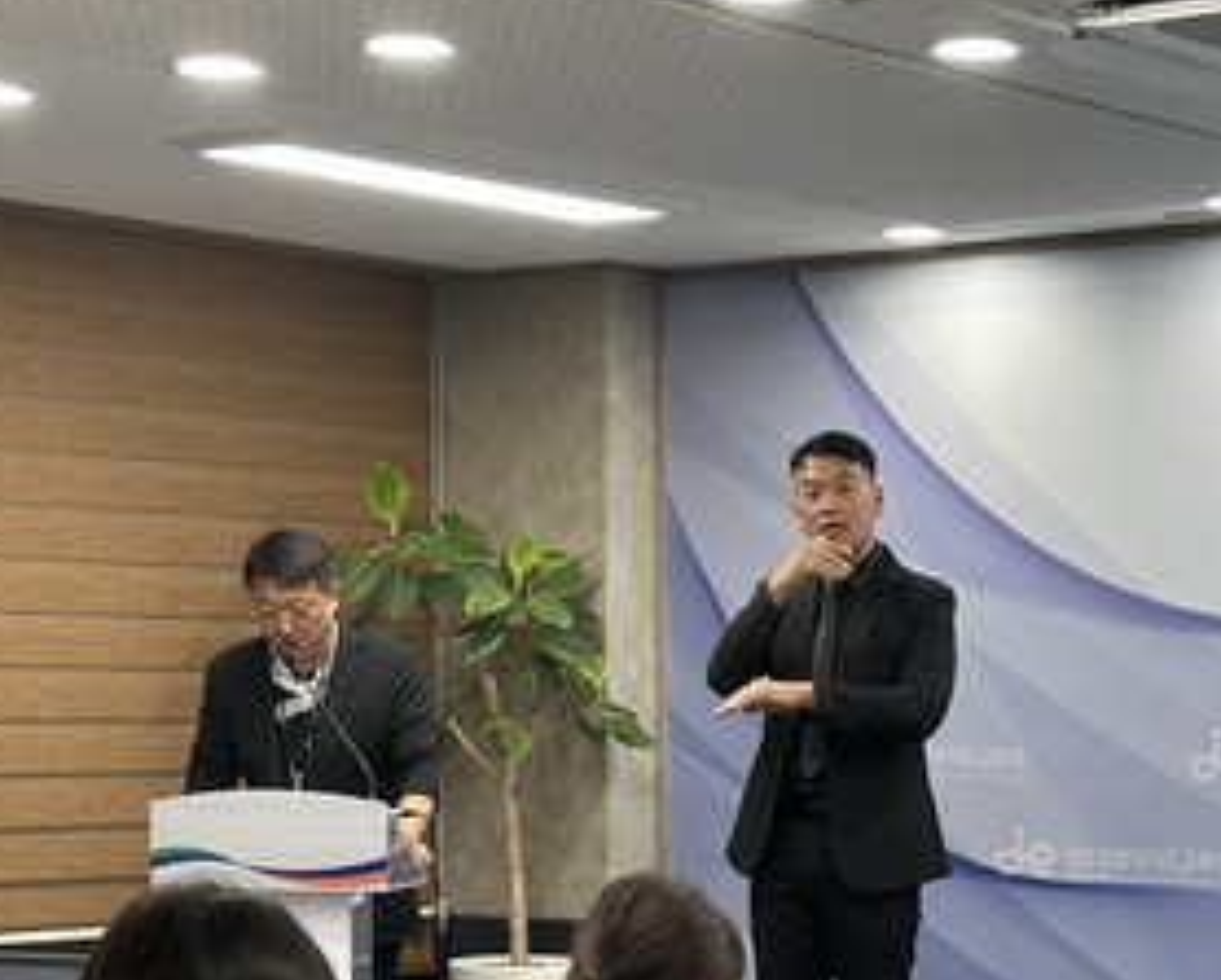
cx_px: 936
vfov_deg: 15.1
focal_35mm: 101
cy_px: 888
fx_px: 3654
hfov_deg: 18.8
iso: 100
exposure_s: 1/120
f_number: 1.78
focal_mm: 6.86
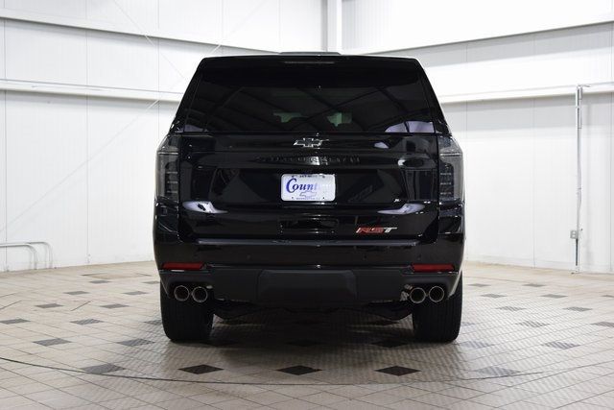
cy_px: 205
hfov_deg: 37.8
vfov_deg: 25.8
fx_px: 896
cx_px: 307
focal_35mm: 52
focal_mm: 35
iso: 1600
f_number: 4.5
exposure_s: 1/60
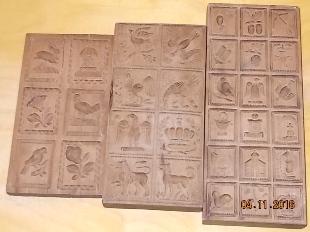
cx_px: 155
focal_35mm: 76
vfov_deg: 19.4
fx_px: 681
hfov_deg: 25.7
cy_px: 116
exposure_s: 1/60
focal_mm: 13.5
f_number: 5.8
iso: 200
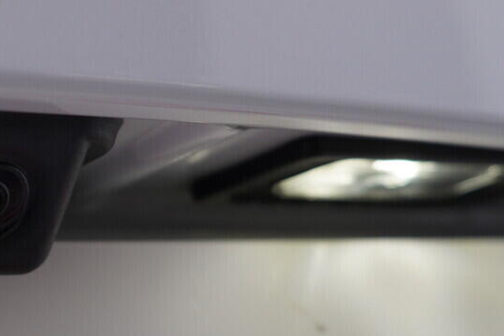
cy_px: 218
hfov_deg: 20.3
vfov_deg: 14.1
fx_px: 1358
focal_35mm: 97
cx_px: -18
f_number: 3.5
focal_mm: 24
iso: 125
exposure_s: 1/60
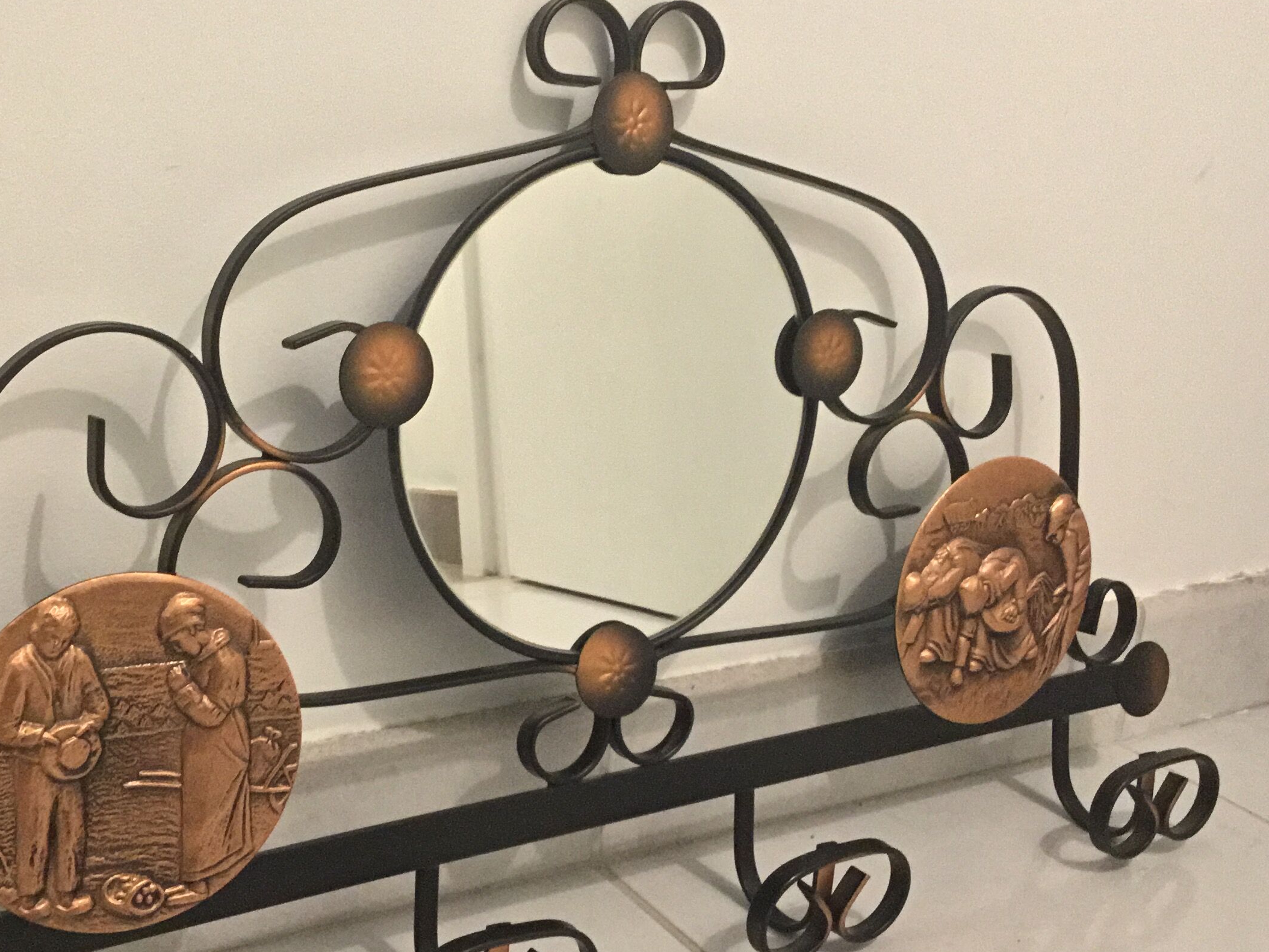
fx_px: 1760
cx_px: 489
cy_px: 508
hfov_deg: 39.4
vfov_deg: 30.3
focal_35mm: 48
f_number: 2.4
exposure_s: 1/33
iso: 250
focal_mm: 3.3
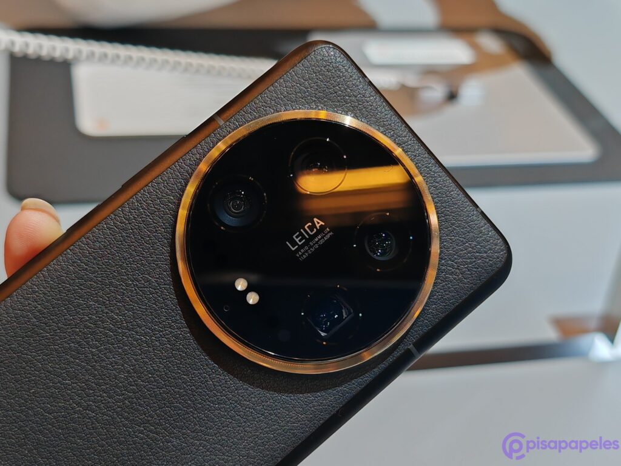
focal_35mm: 52
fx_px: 933
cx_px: 310
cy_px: 233
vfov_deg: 28.0
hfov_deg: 36.8
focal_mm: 7.62
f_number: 1.6
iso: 80
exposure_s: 1/100
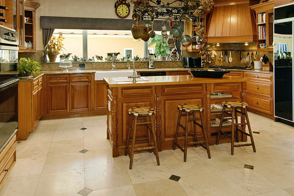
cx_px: 131
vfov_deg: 48.7
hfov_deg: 69.2
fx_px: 212
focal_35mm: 26
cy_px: 67
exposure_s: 1/5
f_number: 8
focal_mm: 12
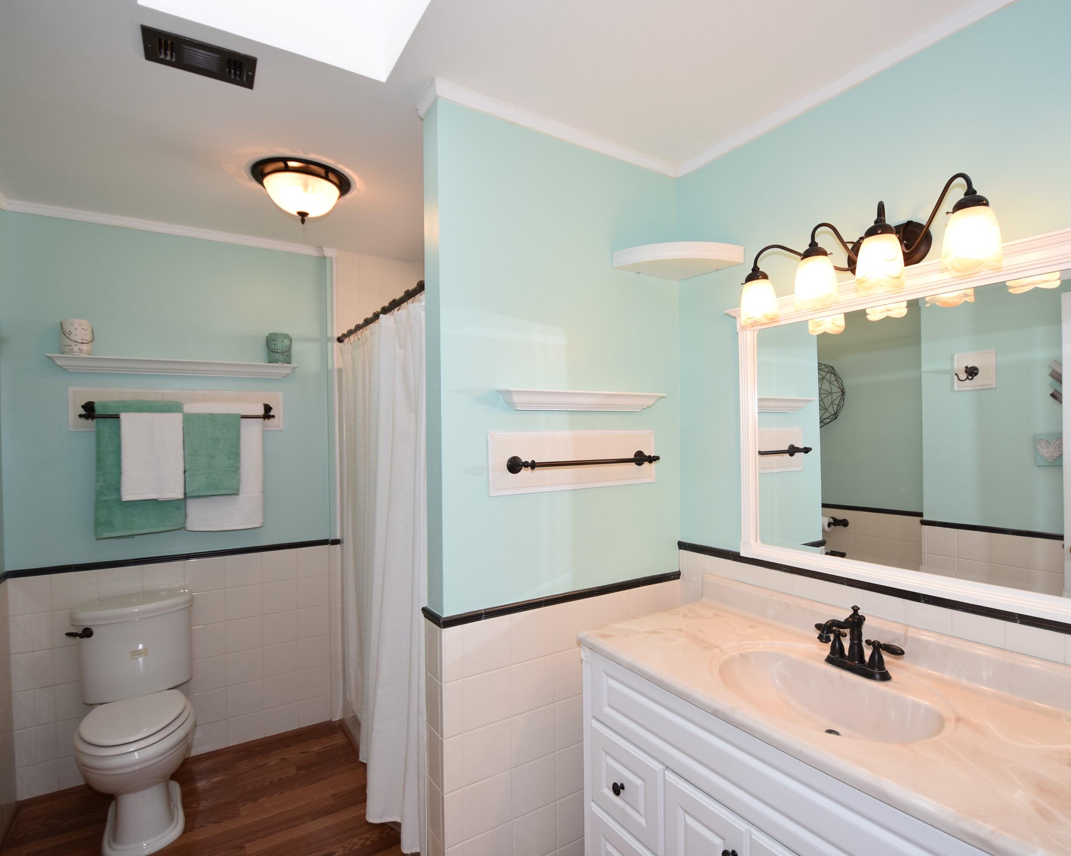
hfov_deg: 89.4
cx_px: 581
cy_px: 429
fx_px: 539
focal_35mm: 17
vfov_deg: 77.0
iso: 280
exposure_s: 1/60
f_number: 4
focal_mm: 10
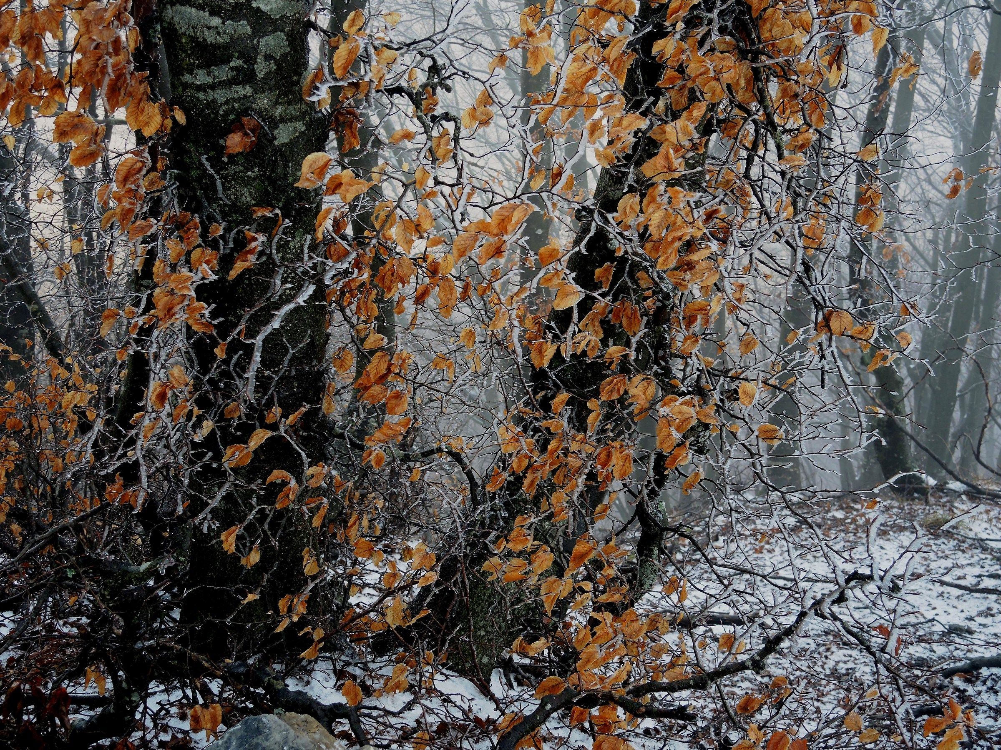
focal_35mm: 50
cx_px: 500
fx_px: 1446
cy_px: 375
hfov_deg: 38.2
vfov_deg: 29.1
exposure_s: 1/60
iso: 80
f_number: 2.8
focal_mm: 11
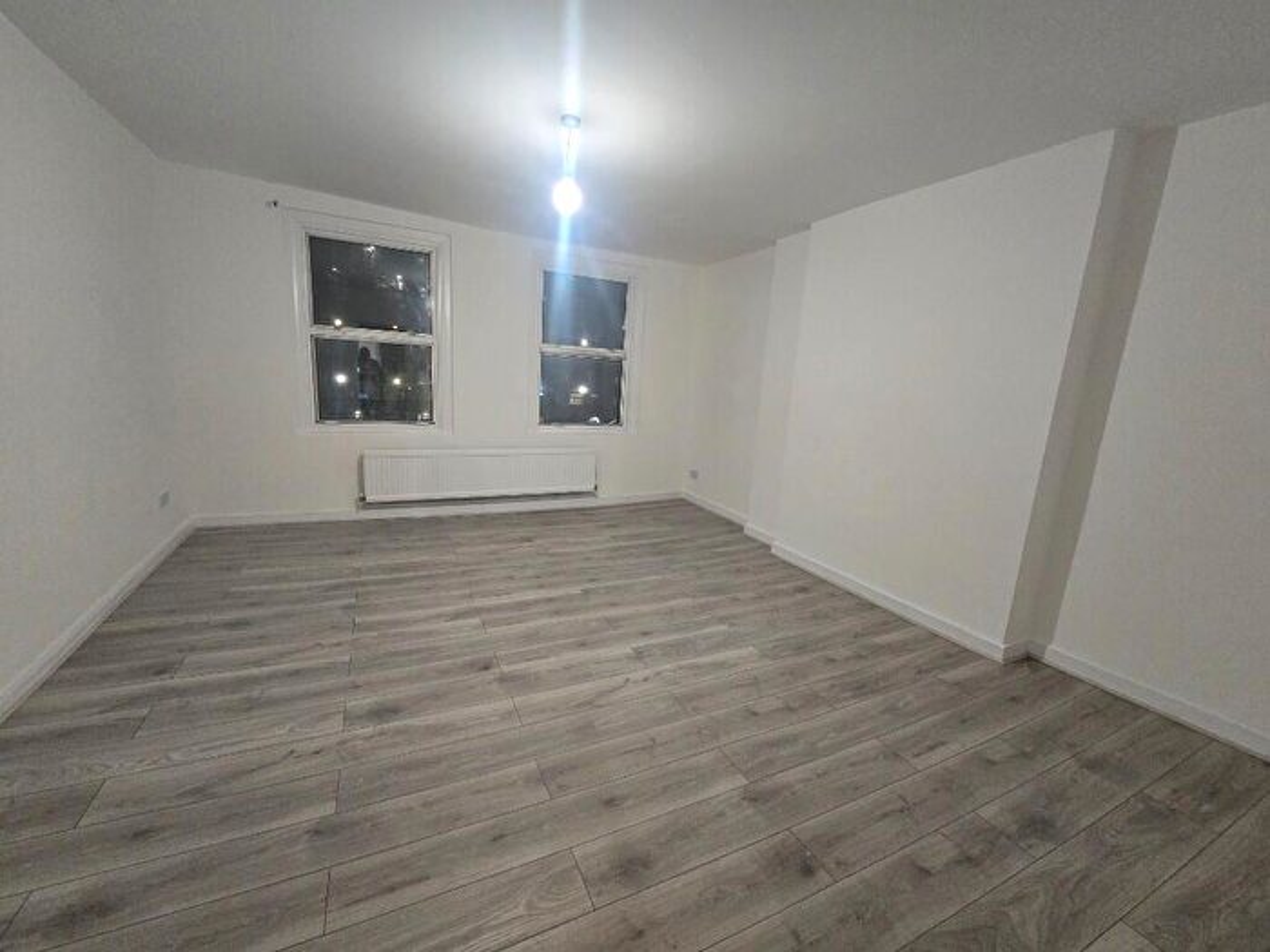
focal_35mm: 13
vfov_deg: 89.9
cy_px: 476
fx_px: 477
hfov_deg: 106.2
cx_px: 635
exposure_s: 1/60
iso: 500
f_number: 2.2
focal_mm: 2.2
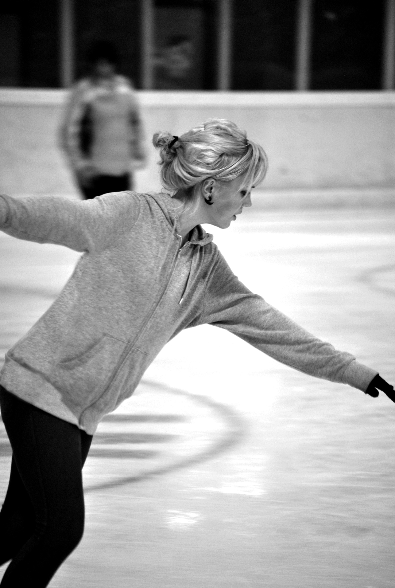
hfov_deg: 7.1
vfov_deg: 10.5
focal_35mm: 195
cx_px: 198
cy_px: 294
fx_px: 3194
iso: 400
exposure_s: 1/40
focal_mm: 130
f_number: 5
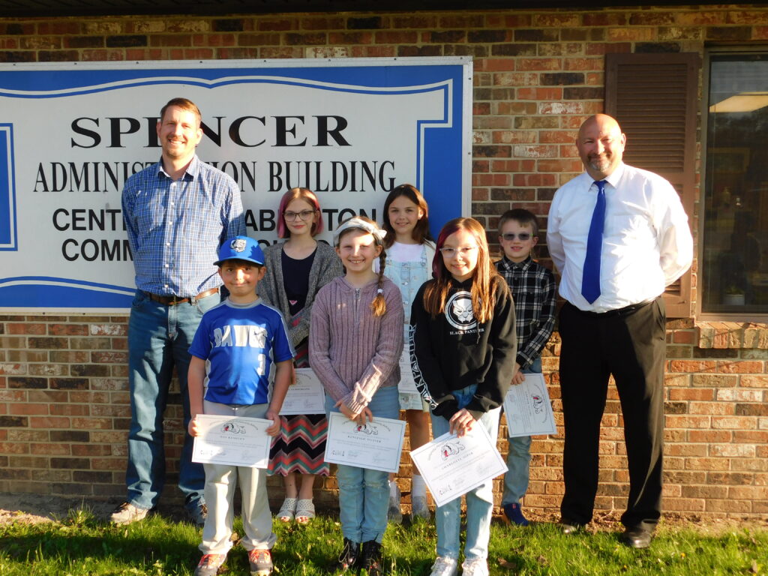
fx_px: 799
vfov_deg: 39.7
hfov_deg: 51.4
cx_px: 384
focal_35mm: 36
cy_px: 288
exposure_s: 1/250
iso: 125
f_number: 3.5
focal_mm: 6.3
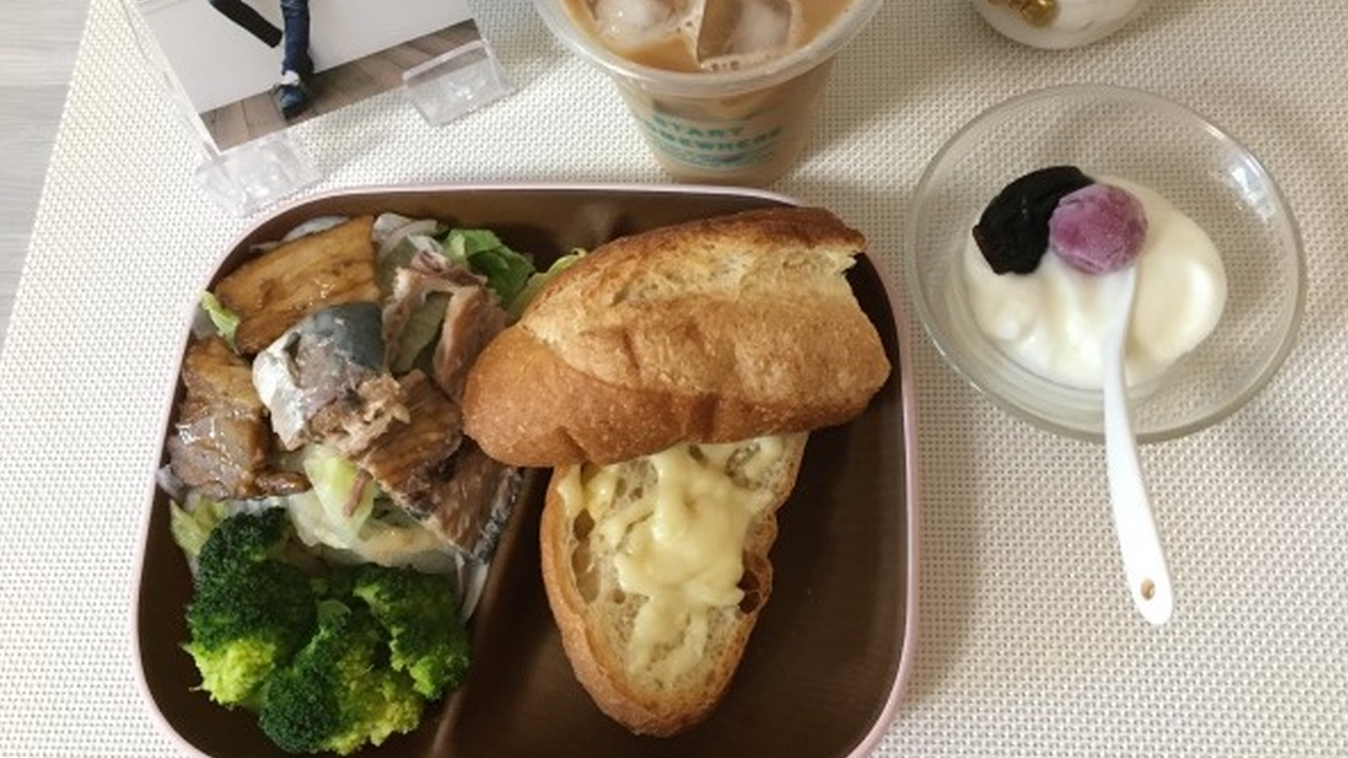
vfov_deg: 36.4
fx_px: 1144
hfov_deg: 61.0
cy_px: 278
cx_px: 672
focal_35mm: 32
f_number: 2.2
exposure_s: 1/24
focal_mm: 4.15
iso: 200
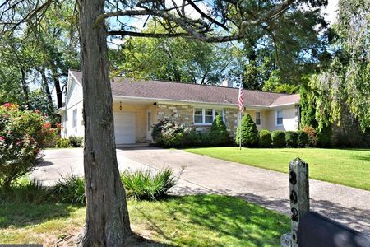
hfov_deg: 61.8
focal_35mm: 30
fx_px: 308
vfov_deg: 43.6
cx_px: 204
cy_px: 121
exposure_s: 1/640
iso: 1000
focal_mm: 18
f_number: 14
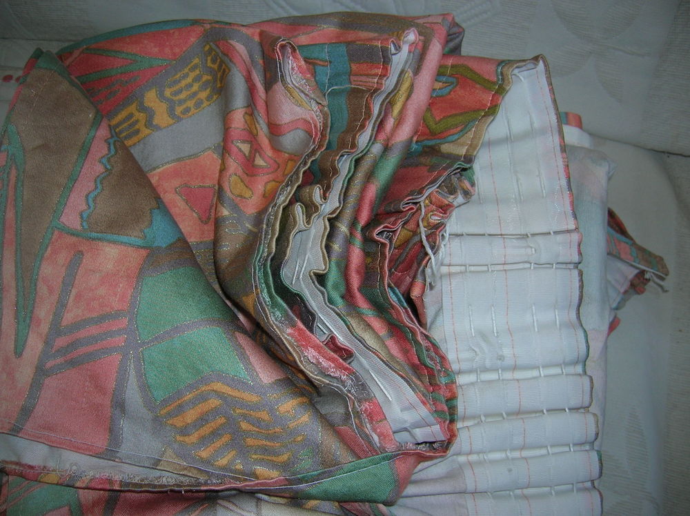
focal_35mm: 34
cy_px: 258
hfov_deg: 54.0
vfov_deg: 41.7
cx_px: 345
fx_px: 677
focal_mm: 5.7
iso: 50
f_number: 2.9
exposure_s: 1/60.1
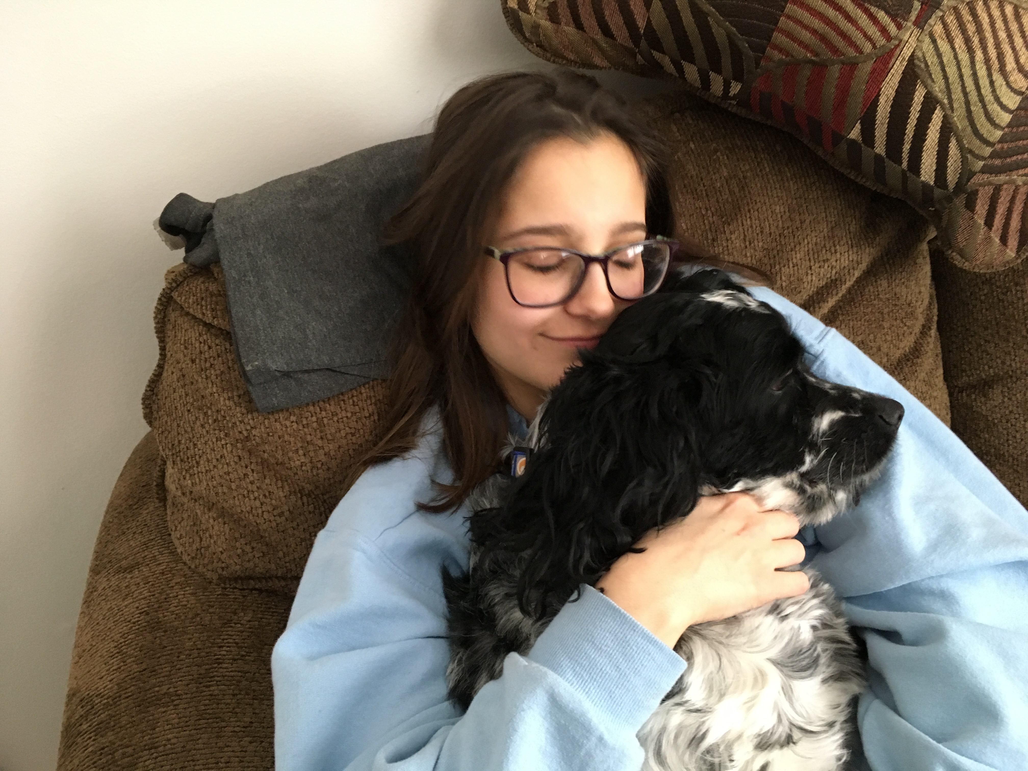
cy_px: 386
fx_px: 861
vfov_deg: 48.2
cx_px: 514
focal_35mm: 29
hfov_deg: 61.7
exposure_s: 1/20
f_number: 2.2
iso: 200
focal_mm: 4.15
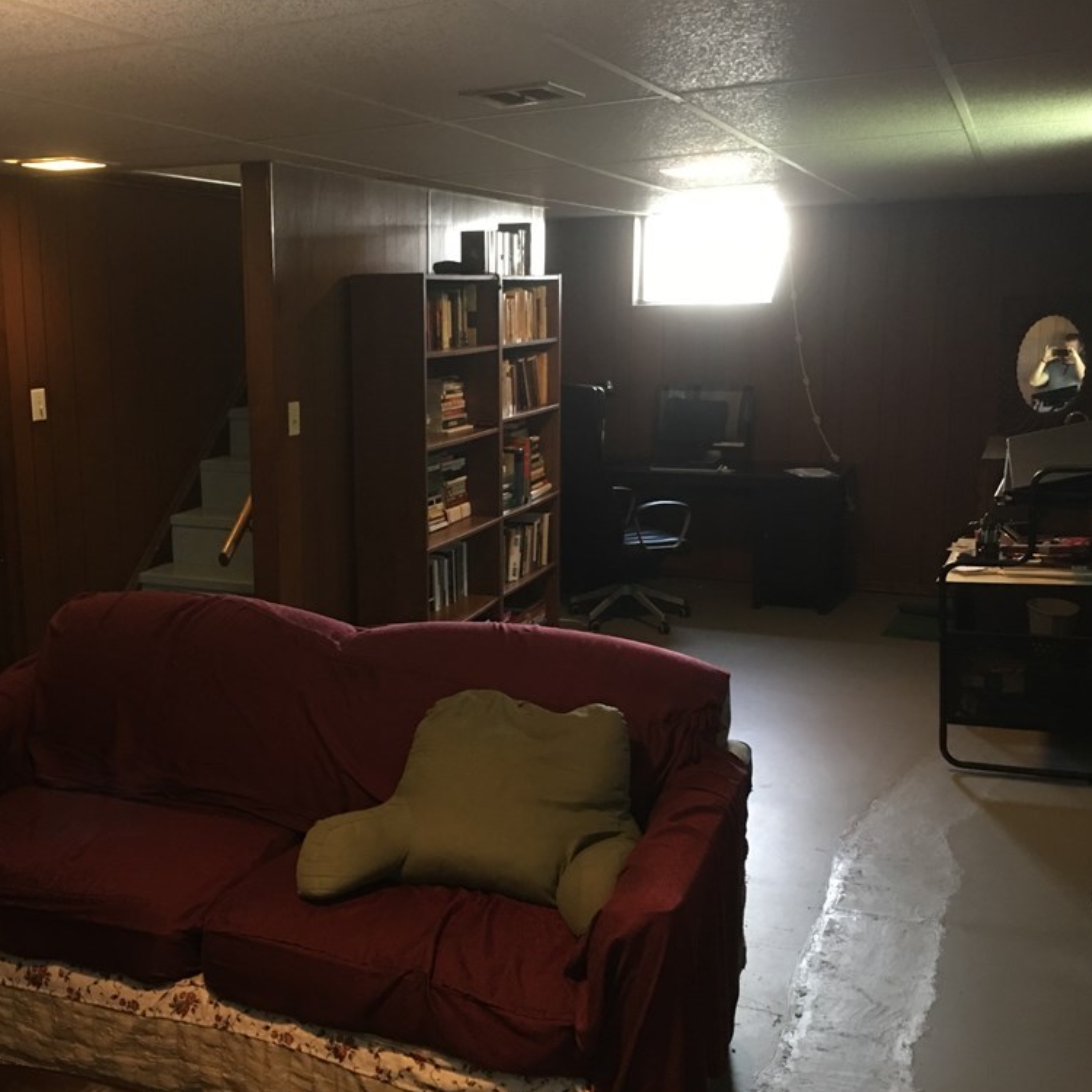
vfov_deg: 47.2
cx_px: 411
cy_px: 553
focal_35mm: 35
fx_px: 1249
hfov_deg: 46.8
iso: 50
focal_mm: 4.15
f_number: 2.2
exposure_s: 1/4
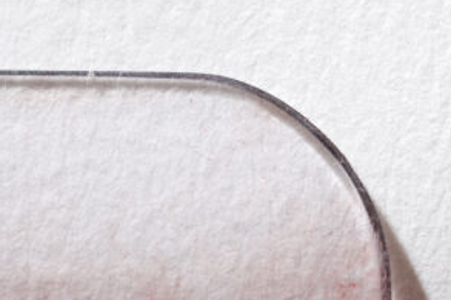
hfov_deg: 9.4
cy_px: 99
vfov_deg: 6.5
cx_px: 762
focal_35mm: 210
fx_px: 2629
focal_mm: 60
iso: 160
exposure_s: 1/160
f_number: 11
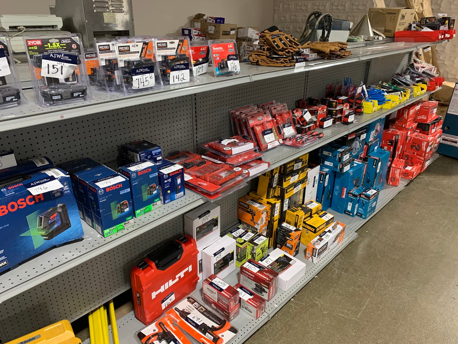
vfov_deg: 53.1
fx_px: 344
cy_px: 172
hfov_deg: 67.3
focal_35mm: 26
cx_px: 229
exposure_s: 1/60
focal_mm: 4.25
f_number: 1.8
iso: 250
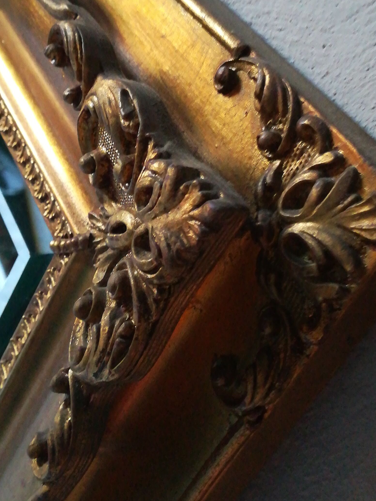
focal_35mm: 50
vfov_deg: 37.7
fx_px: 724
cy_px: 159
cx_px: 178
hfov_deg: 29.1
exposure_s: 1/14.3
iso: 800
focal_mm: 3.83
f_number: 2.2
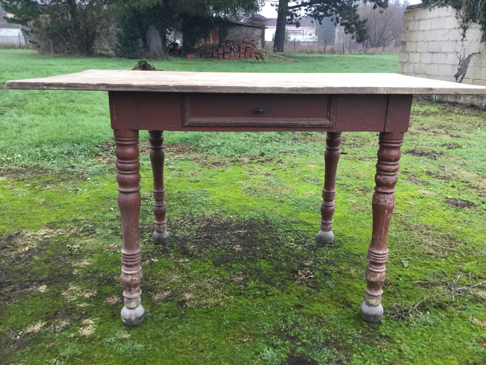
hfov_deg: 58.4
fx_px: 435
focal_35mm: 31
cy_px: 182
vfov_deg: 45.4
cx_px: 243
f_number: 2.4
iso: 50
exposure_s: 1/33
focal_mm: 3.3
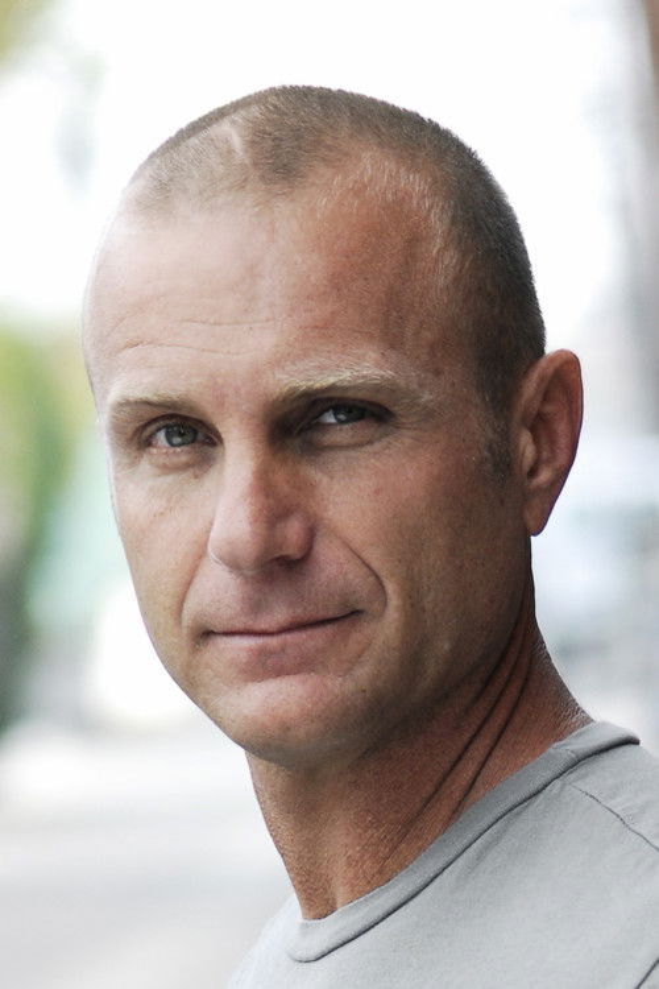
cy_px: 494
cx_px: 330
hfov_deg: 8.7
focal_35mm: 158
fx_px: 4324
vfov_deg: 13.0
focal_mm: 105
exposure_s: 1/400
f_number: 3.5
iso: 250
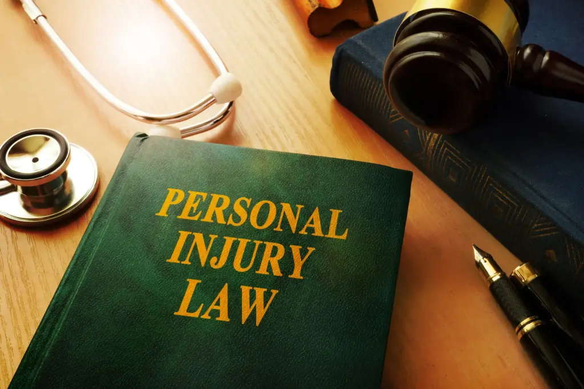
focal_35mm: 45
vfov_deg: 29.9
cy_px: 194
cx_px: 292
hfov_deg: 43.6
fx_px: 730
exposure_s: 1/2.5
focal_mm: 30
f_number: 20
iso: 200
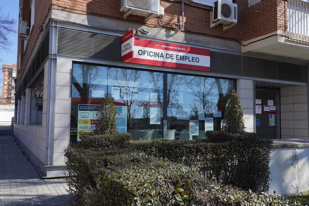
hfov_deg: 58.7
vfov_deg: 41.1
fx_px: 275
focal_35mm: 32
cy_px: 103
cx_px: 154
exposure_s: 1/100
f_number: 16
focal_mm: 32
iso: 250
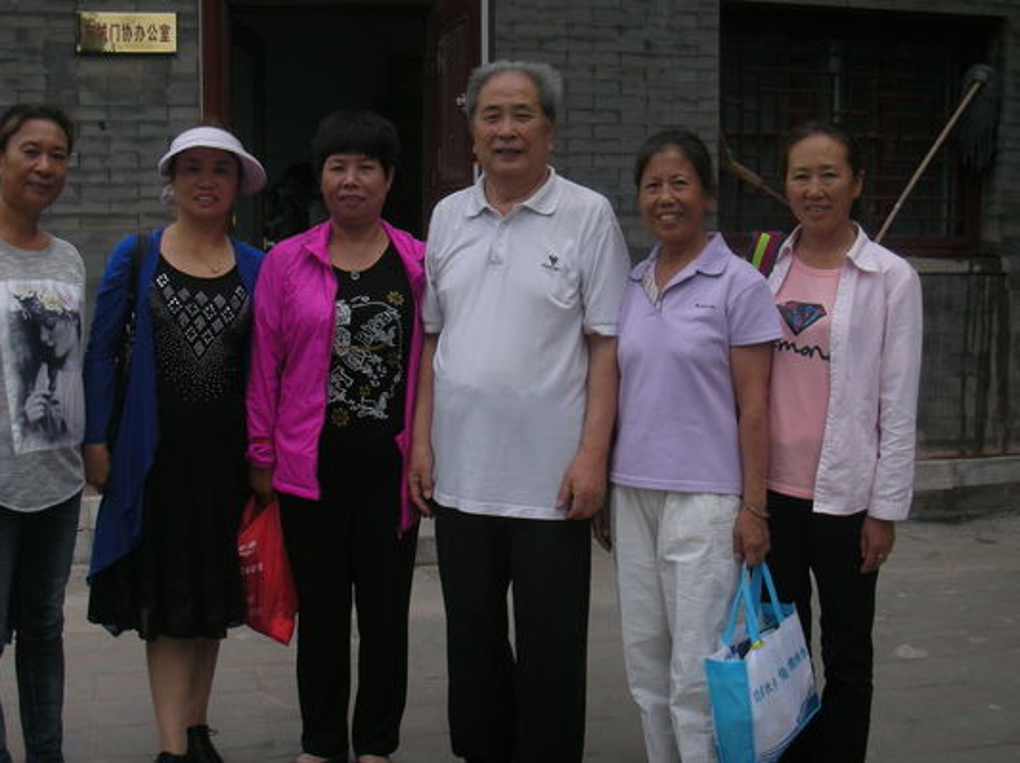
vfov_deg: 31.5
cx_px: 434
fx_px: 1355
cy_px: 425
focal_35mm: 46
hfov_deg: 41.2
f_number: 2.8
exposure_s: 1/397
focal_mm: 5.8
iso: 50
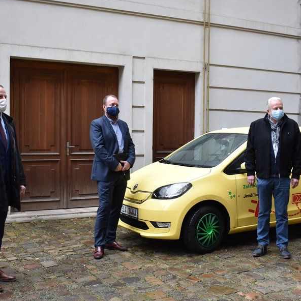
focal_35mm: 51
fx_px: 499
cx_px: 170
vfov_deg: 33.6
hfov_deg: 33.5
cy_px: 159
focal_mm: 23
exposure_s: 1/100
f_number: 5
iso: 400
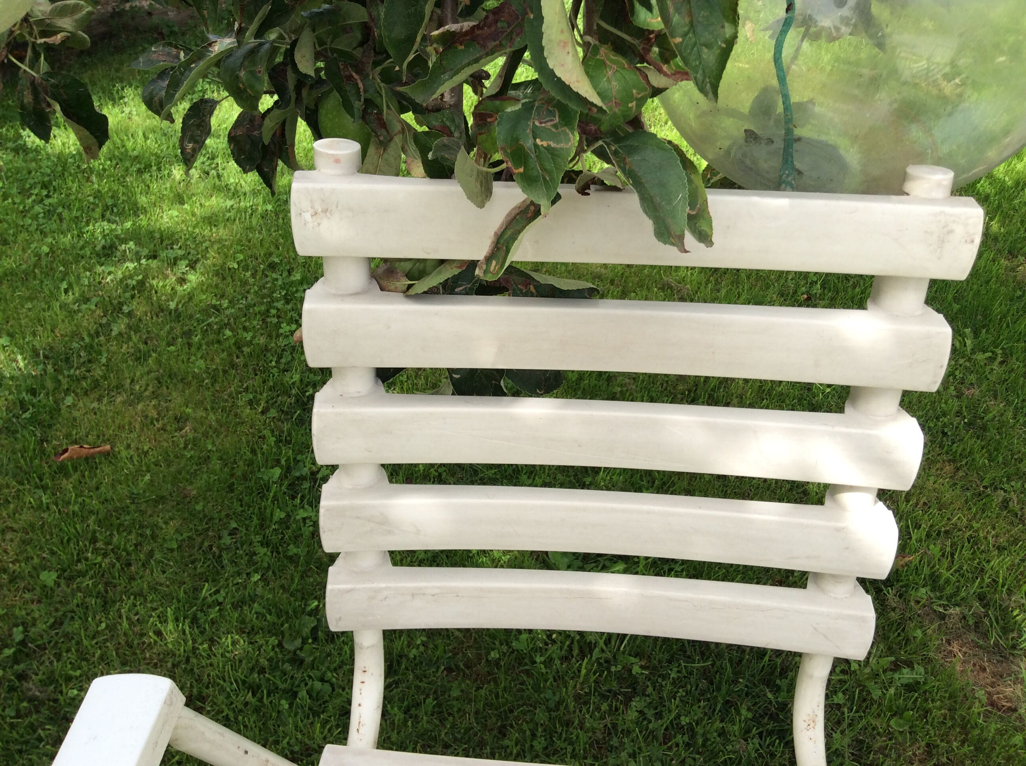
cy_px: 383
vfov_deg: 44.1
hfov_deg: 56.9
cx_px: 513
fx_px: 947
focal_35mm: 32
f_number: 2.4
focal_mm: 3.3
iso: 32
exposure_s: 1/367
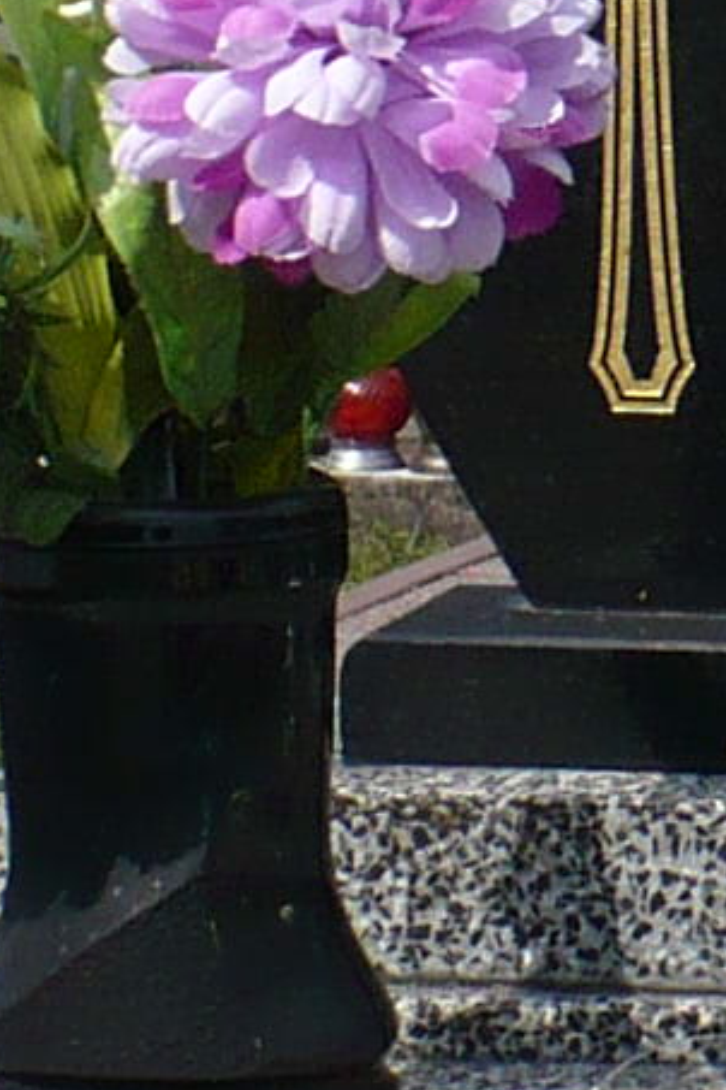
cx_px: 1466
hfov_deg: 5.2
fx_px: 7895
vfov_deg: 7.9
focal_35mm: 261
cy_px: 1025
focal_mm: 6.1
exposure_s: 1/200
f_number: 8
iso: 100
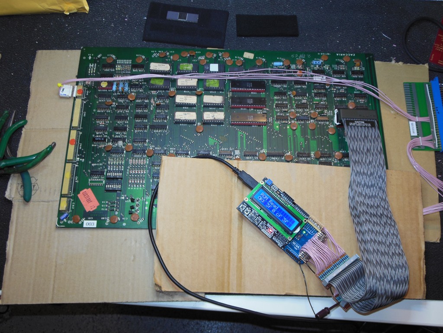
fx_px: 422
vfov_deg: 42.9
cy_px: 166
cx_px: 222
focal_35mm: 33
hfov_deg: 55.4
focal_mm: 6
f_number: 3.5
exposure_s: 1/30
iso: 125
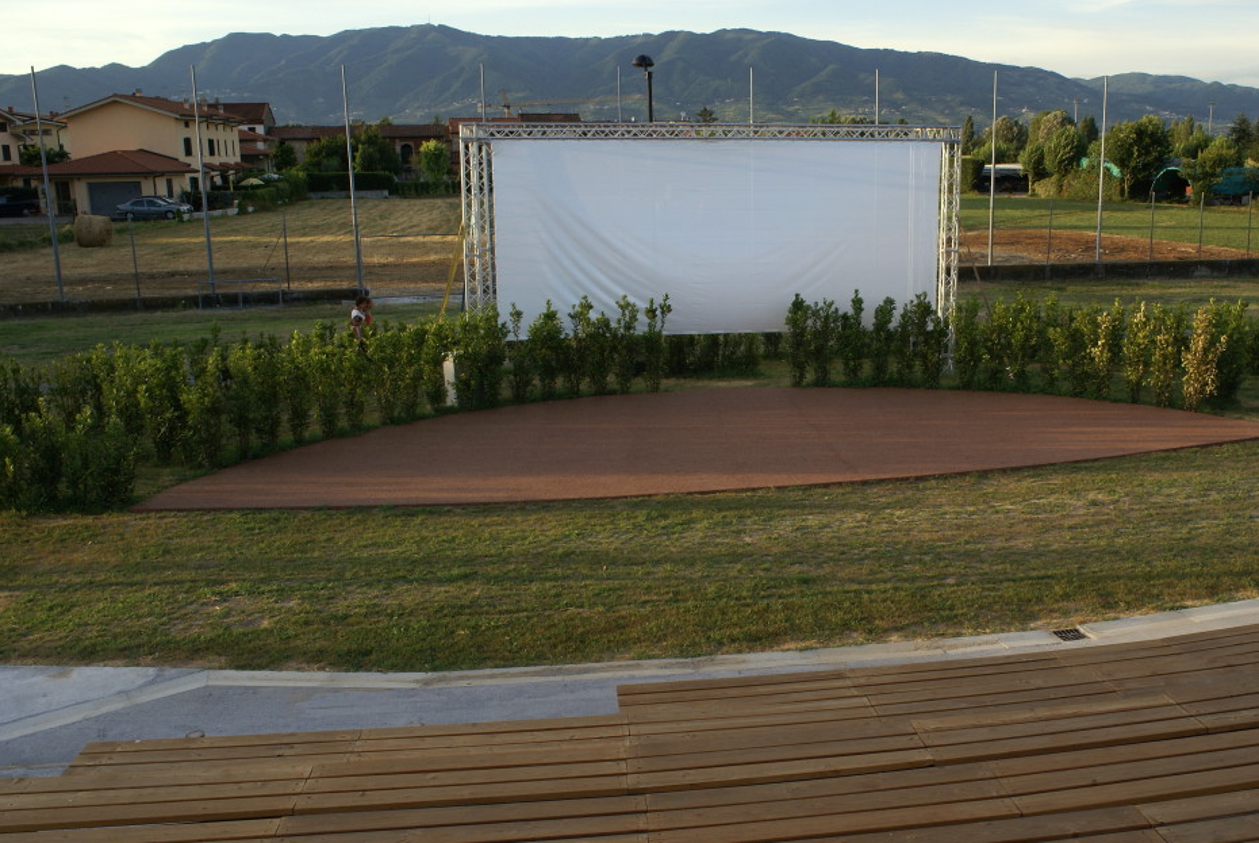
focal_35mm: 33
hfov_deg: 57.1
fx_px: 1155
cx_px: 690
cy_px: 461
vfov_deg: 40.0
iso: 100
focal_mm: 20
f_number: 8
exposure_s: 1/80
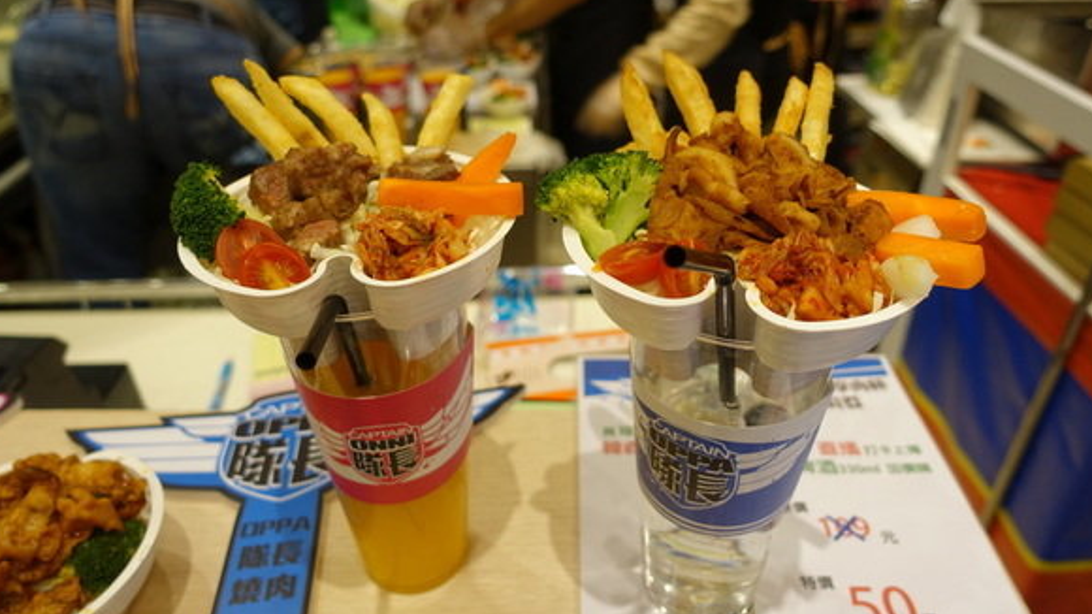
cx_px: 538
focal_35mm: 26
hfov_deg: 71.9
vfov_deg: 44.3
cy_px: 290
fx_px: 753
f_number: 2.2
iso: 125
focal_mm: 8.8
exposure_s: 1/30
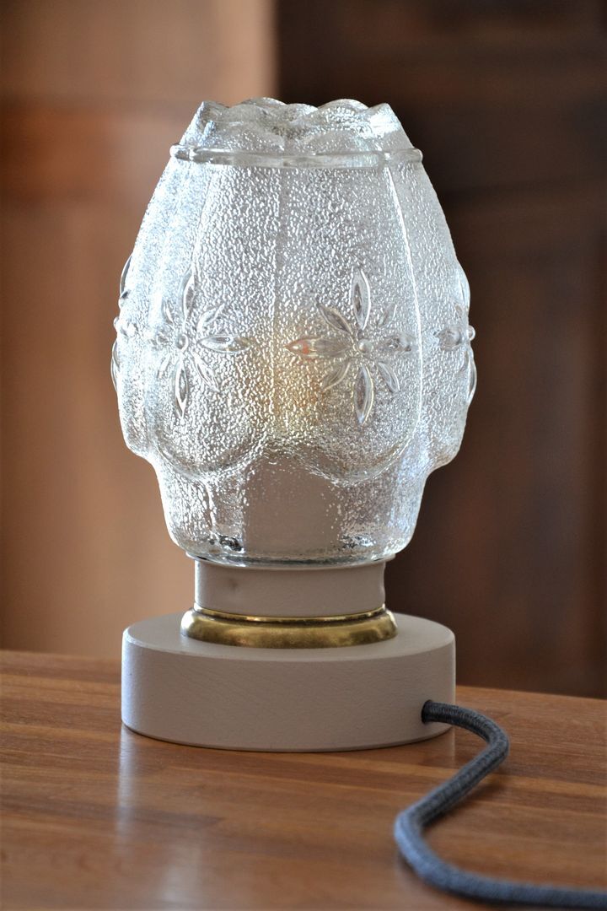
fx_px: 3983
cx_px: 304
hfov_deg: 8.7
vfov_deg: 13.0
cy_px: 456
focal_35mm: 158
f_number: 5.6
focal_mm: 105
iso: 900
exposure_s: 1/125
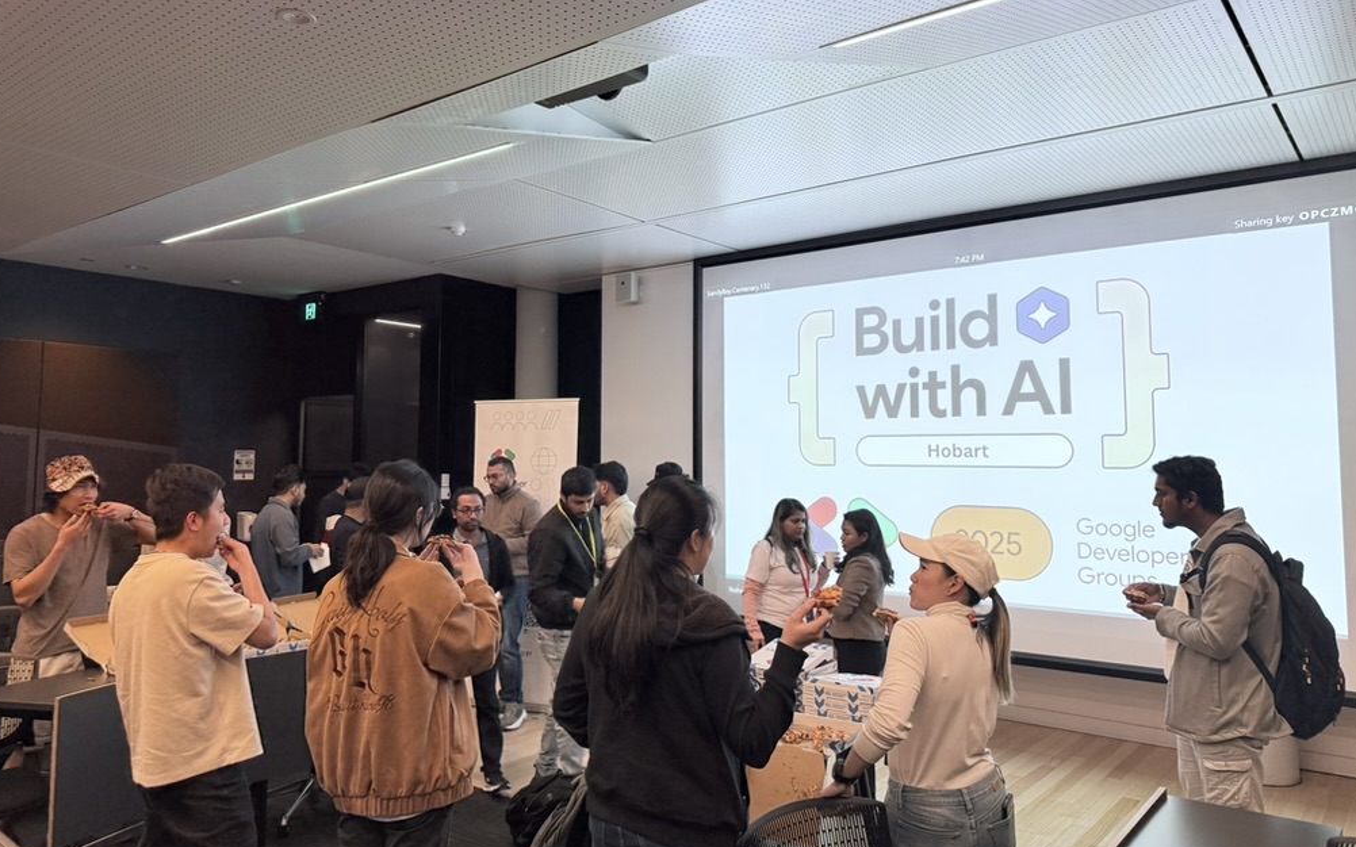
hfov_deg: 70.4
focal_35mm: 26
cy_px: 379
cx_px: 673
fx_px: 961
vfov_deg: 47.5
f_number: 1.78
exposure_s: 1/93
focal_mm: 6.76
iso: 160
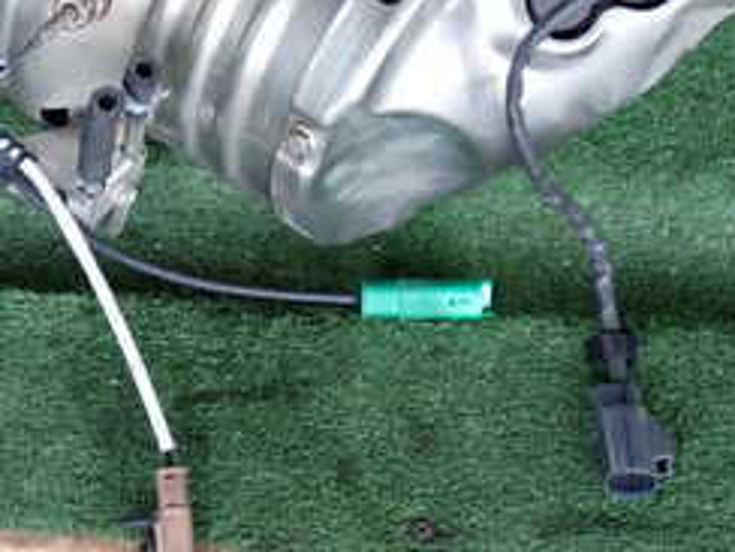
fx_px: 2293
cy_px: -24
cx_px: 84
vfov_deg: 13.5
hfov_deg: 17.9
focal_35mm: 108
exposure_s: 1/125
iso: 250
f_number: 2.9
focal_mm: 7.84
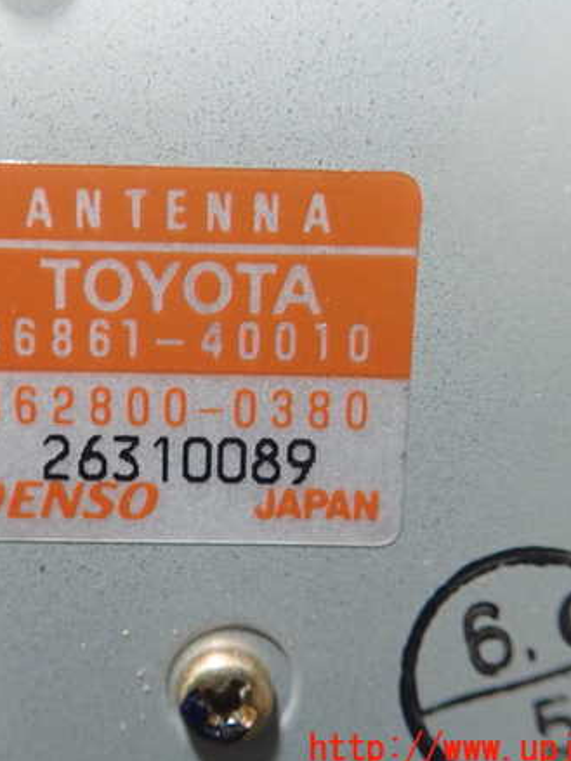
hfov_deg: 34.7
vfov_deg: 45.8
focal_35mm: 41
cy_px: 381
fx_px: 902
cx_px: 180
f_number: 2.3
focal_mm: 5.5
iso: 800
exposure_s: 1/125
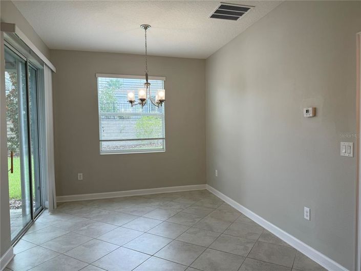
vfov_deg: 56.8
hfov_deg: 71.6
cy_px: 136
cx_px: 180
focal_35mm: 24
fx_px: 250
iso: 100
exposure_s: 1/236
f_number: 1.78
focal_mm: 6.76
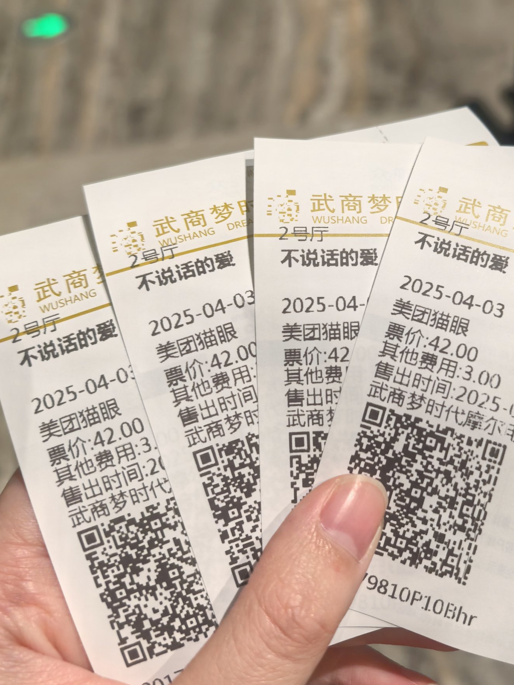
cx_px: 379
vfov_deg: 44.7
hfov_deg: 33.7
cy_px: 301
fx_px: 832
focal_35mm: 42
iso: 200
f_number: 2
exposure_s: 1/50
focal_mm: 6.98
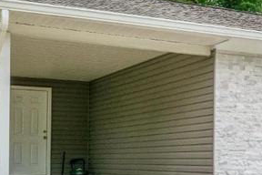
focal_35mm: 80
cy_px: 113
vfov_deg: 17.0
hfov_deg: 23.1
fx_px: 582
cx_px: 322
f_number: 8
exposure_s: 1/2000
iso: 1250
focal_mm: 16
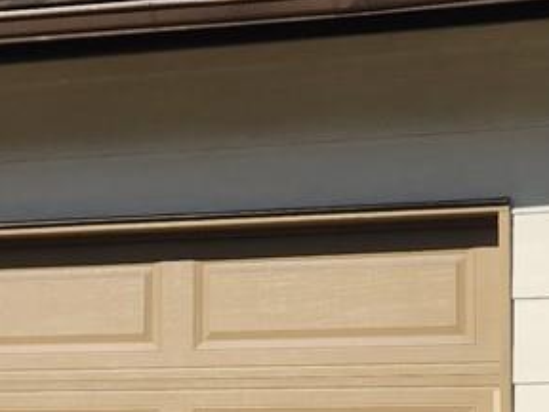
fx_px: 2030
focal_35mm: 128
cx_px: 362
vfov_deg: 11.4
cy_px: 452
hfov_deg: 15.4
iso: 20
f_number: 1.8
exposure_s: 1/2693
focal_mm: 5.4
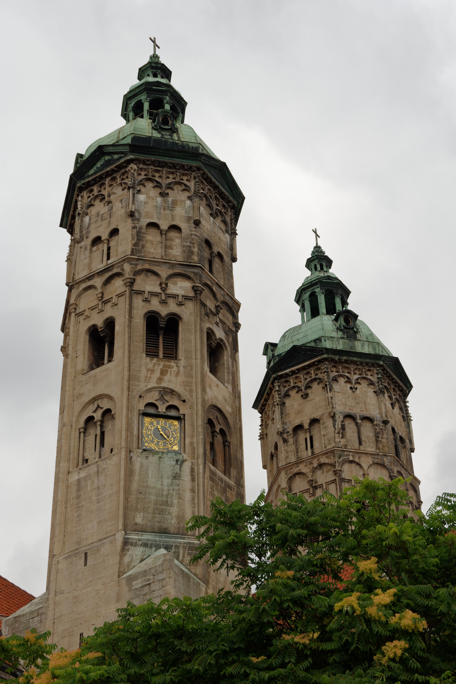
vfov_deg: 33.4
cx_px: 228
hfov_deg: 22.6
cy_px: 342
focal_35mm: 60
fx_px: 1140
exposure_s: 1/200
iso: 200
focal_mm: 40
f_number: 6.3
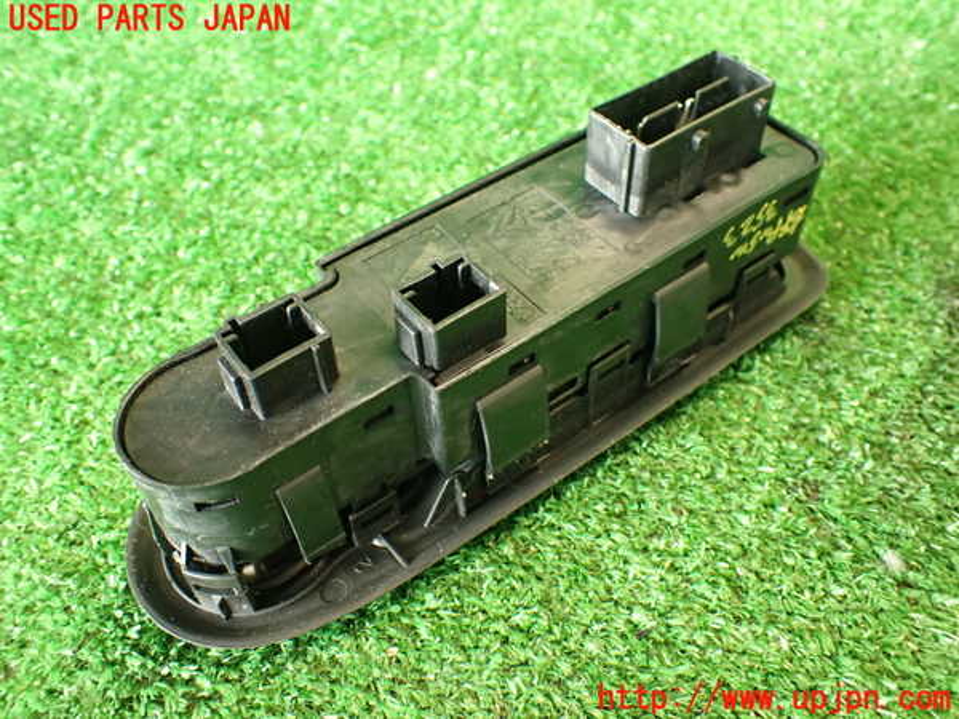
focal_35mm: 32
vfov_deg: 44.2
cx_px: 480
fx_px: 887
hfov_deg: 56.8
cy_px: 360
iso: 500
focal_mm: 5.79
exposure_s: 1/30
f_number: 2.4
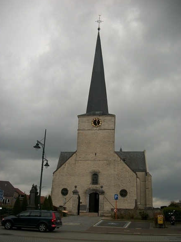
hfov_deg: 42.9
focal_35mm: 33
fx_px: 230
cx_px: 91
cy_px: 122
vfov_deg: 55.4
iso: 80
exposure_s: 1/100
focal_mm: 5.7
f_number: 8.8
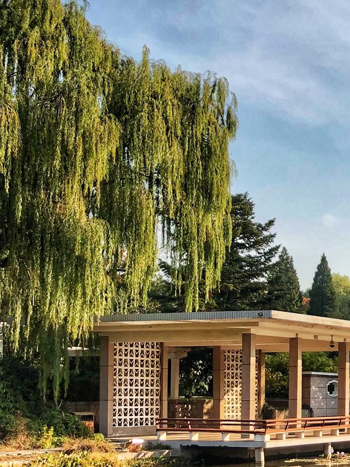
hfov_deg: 15.7
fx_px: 1106
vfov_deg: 23.5
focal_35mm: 82
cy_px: 379
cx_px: 602
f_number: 1.8
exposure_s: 1/425
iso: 20
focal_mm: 3.99
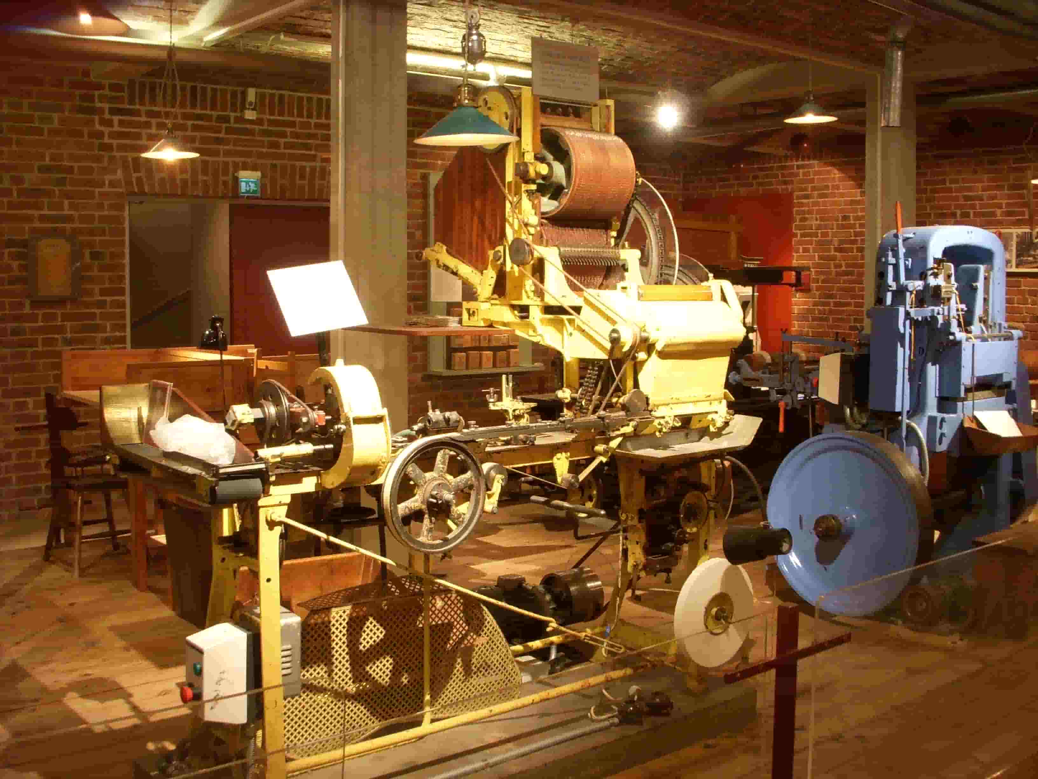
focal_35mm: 38
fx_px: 1139
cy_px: 390
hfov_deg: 49.0
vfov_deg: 37.7
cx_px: 519
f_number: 3.3
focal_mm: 6.3
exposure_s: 1/6
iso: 200
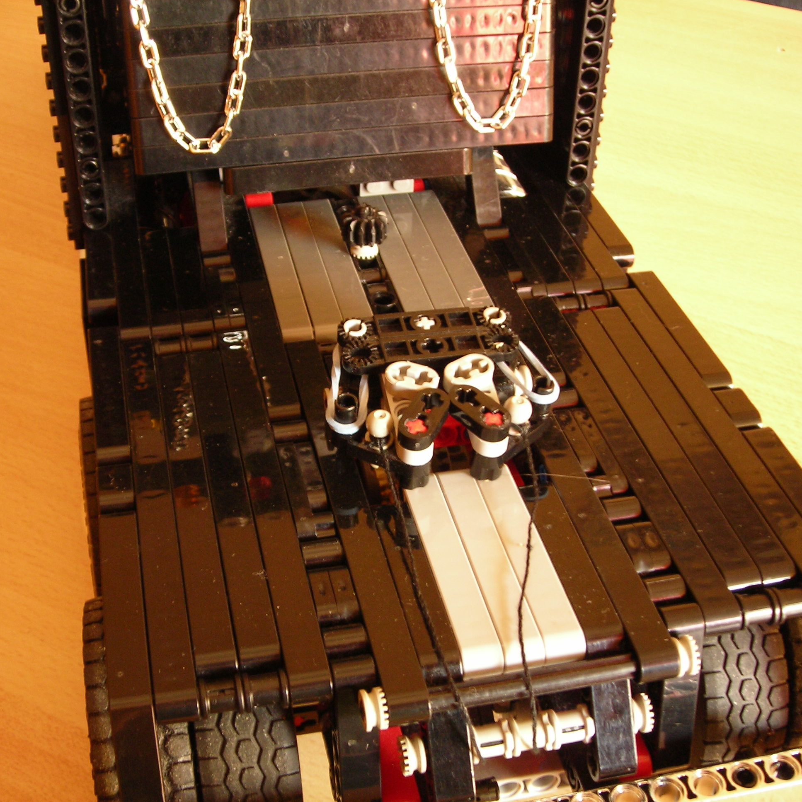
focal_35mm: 45
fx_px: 1180
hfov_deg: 37.5
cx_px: 372
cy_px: 401
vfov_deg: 37.6
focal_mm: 6.3
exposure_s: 1/4
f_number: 3.2
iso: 95
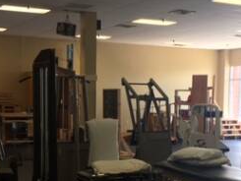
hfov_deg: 27.0
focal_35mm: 72
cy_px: 141
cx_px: 136
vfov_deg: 20.3
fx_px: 502
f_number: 2.2
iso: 32
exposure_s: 1/60
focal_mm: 4.15
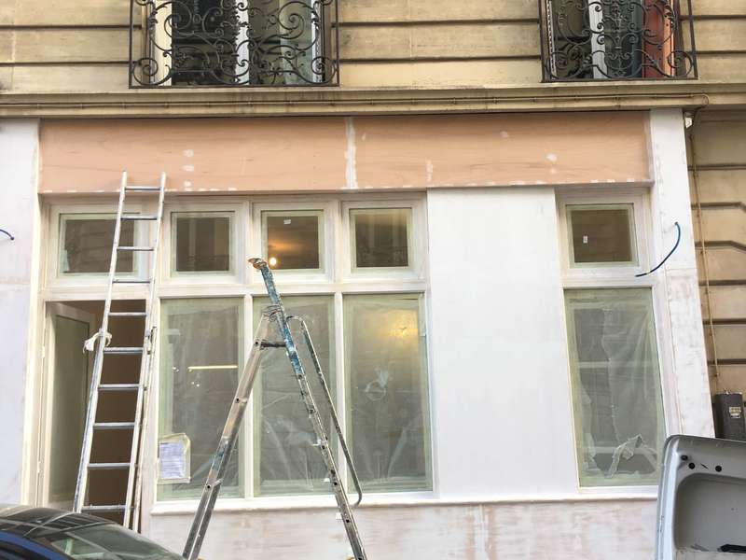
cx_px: 373
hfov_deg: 61.7
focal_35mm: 29
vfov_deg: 48.2
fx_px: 625
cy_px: 280
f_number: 2.2
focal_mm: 4.15
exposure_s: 1/50
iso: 25
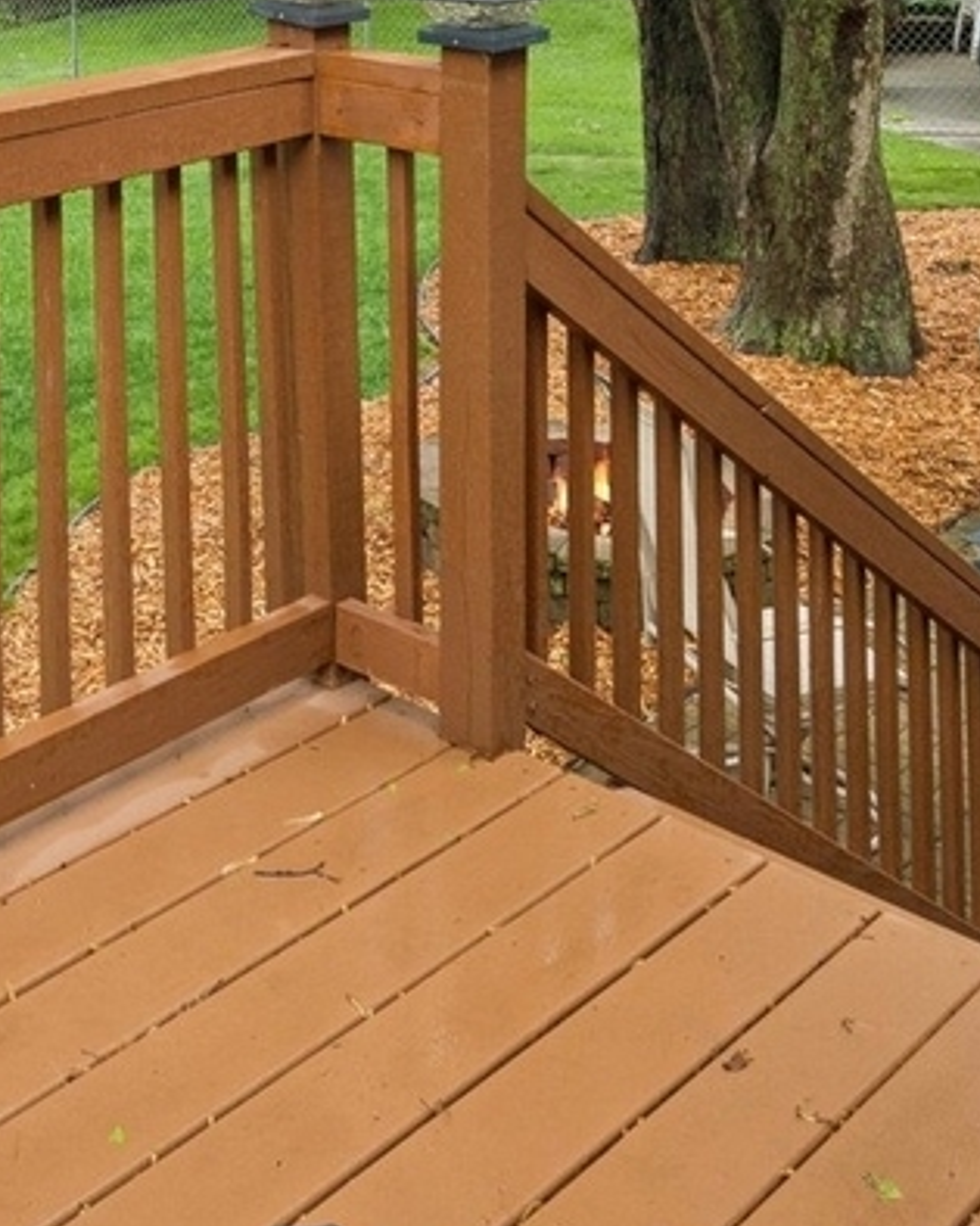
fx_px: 1959
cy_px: -134
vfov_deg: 30.9
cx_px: -112
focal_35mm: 54
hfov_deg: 25.9
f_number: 9
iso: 200
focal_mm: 14
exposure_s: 1/60
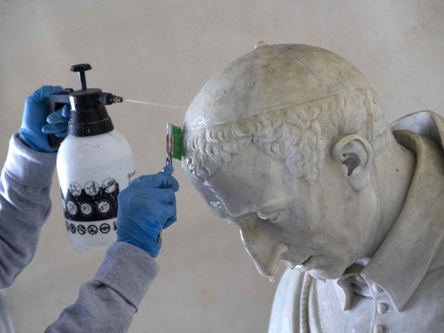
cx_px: 229
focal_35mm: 76
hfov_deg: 25.7
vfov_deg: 19.4
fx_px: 975
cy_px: 167
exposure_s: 1/200
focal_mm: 70
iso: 4000
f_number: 4
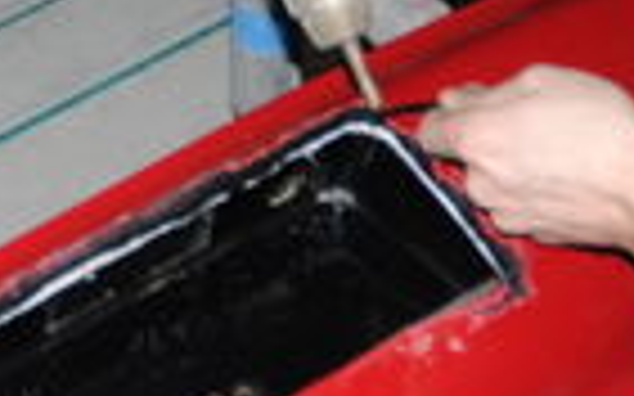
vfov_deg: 10.3
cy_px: -61
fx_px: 2159
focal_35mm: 125
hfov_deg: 16.3
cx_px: -36
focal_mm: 18
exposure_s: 1/60
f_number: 3.5
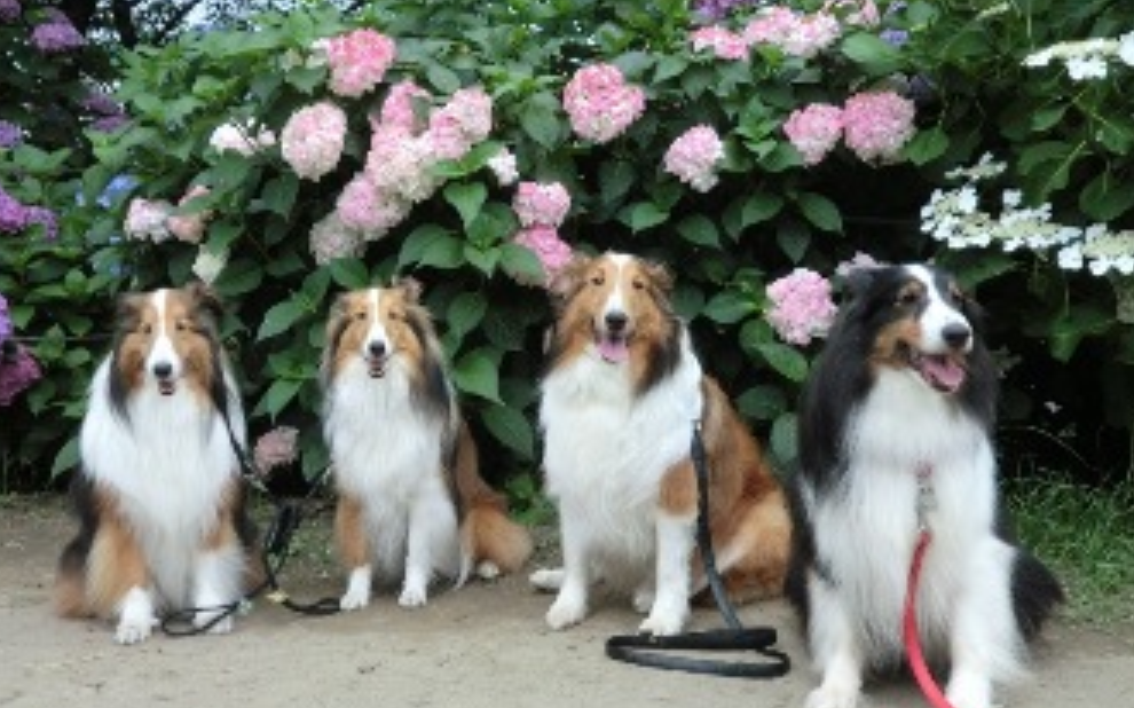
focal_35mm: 46
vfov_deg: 27.8
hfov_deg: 43.5
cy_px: 222
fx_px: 1421
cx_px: 574
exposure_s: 1/250
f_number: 3
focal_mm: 6.58
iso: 50
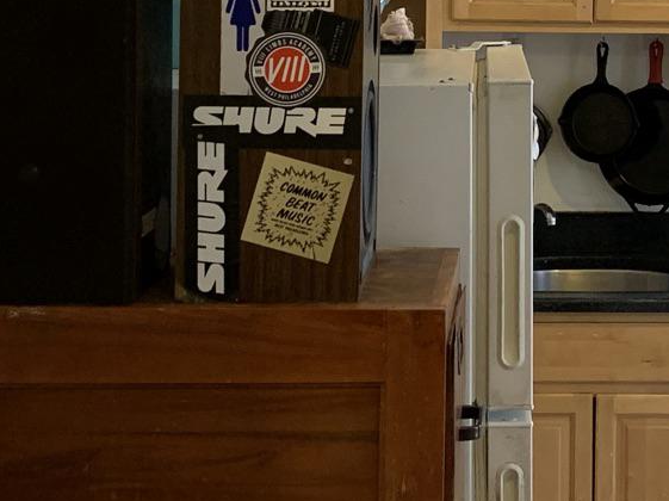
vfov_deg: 15.2
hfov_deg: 20.2
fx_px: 1835
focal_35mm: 95
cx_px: 609
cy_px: -27
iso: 160
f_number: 1.8
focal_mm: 4.25
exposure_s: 1/60
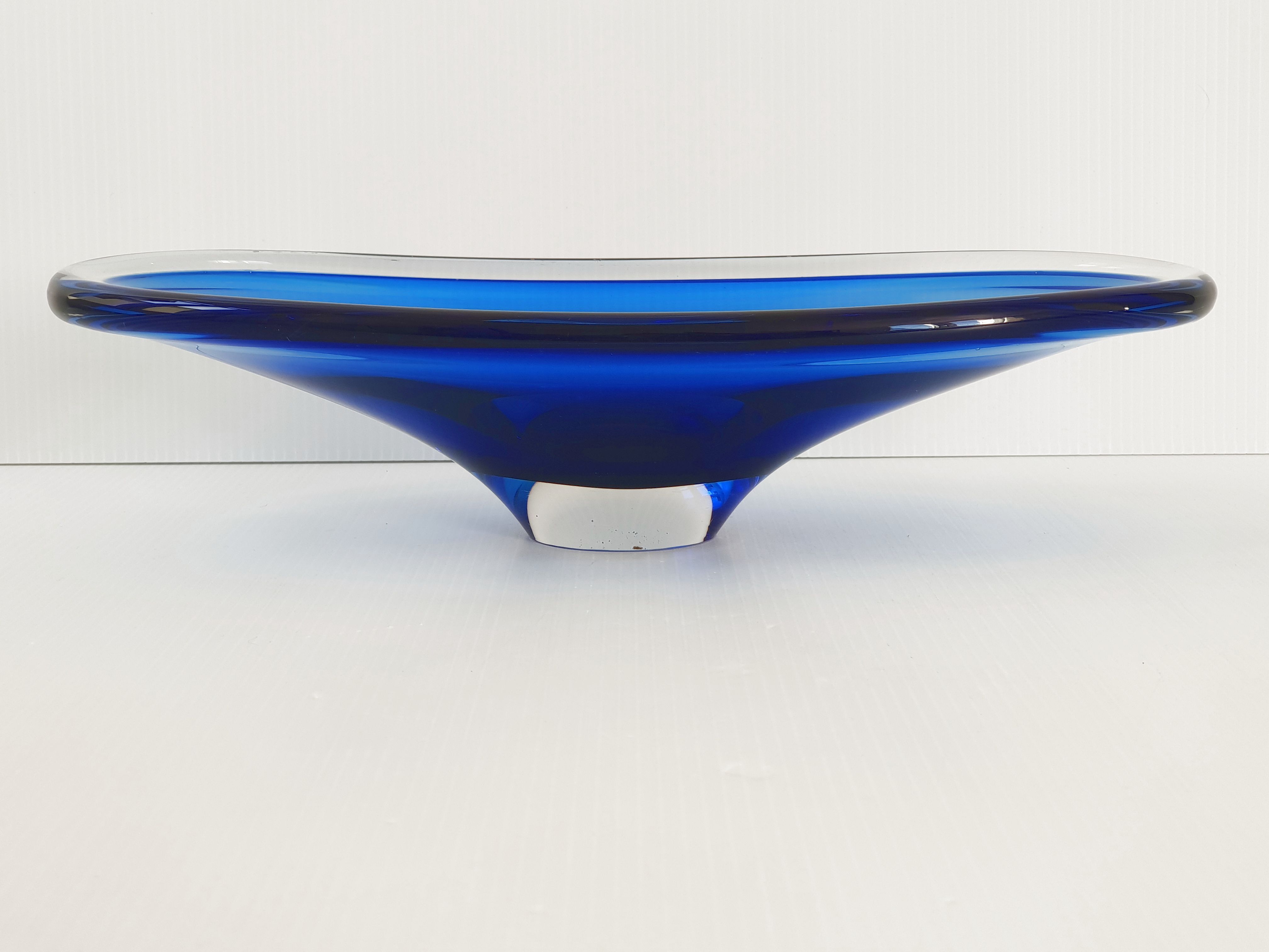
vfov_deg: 28.0
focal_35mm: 52
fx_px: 1906
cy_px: 476
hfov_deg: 36.8
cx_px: 634
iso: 32
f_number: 2.4
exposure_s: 1/33
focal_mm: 6
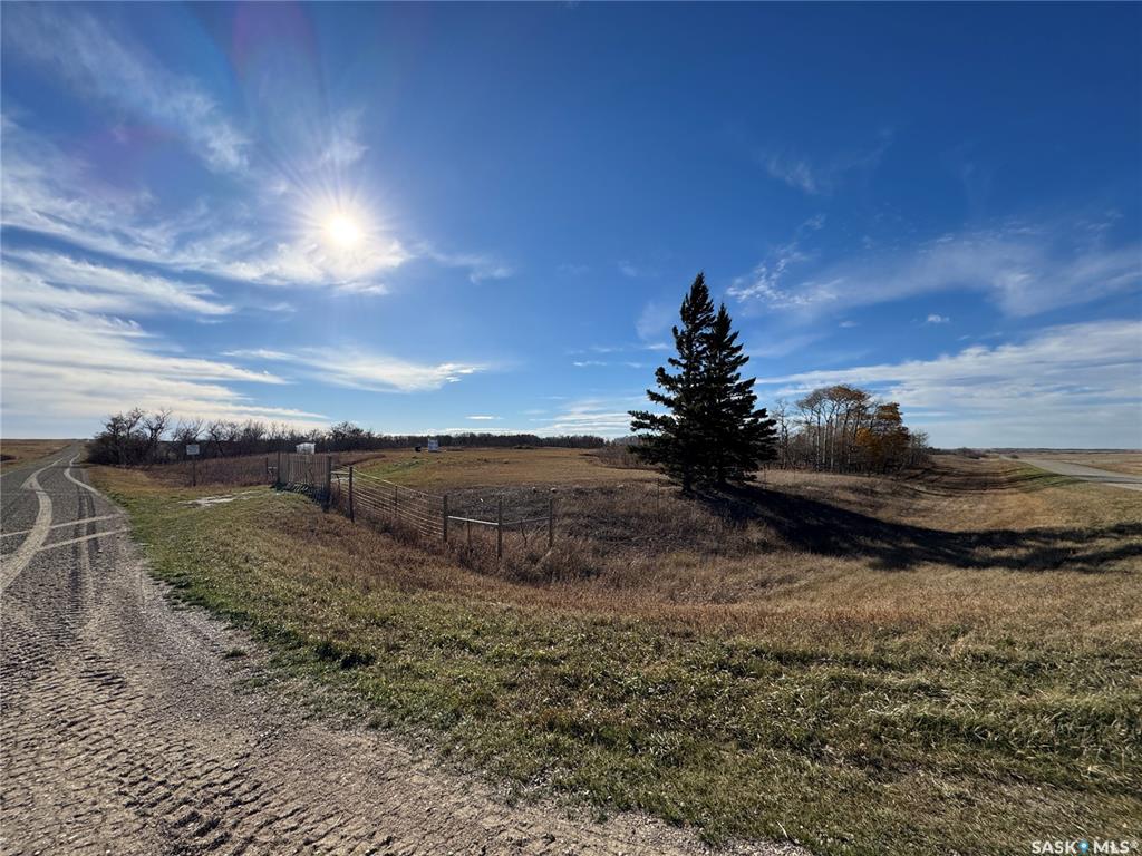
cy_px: 428
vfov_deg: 85.7
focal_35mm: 14
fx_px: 462
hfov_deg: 102.1
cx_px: 571
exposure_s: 1/3906
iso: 50
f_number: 2.2
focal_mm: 2.22
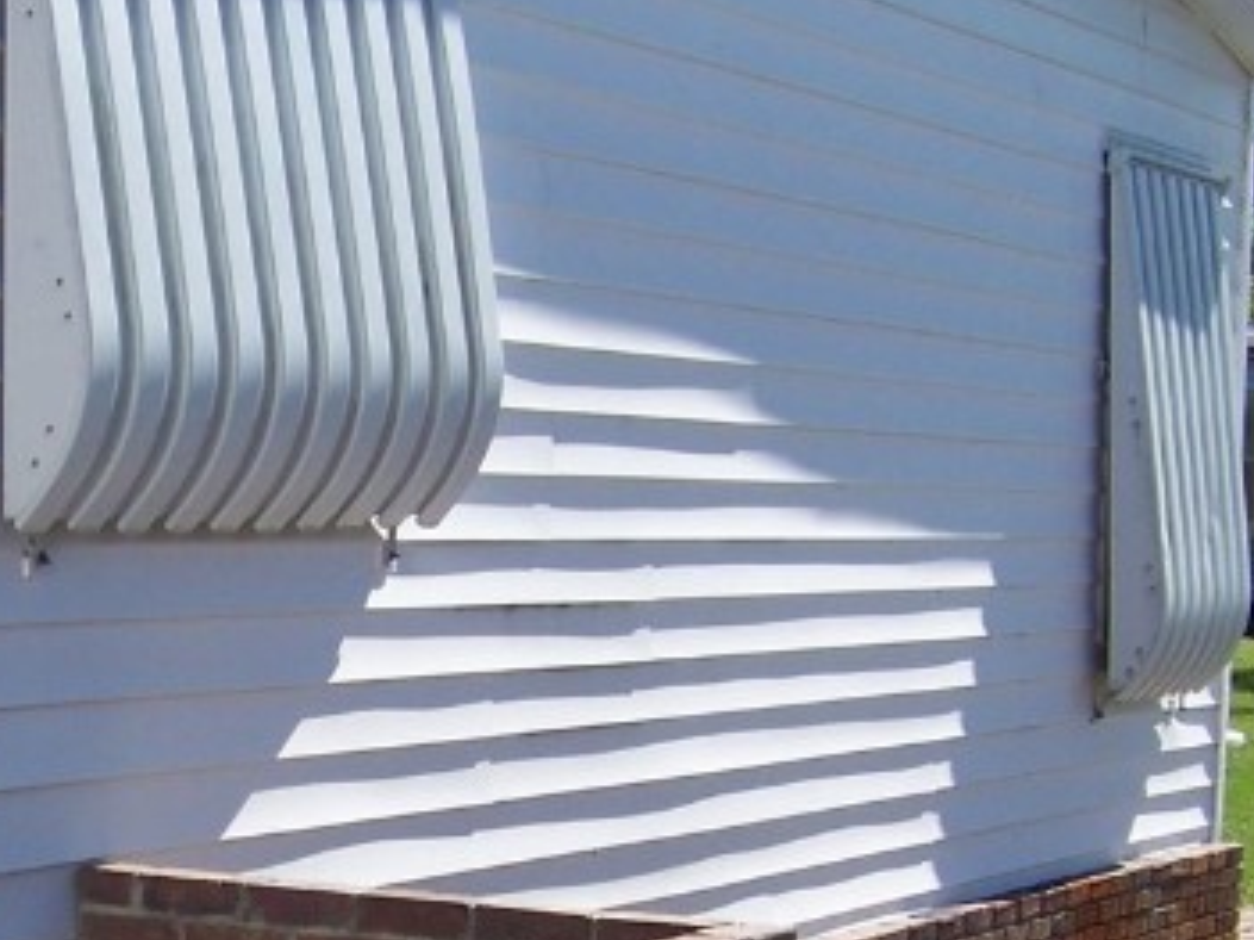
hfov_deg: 18.5
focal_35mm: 105
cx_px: 236
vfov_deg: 13.8
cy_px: 1019
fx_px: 3802
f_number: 2.8
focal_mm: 5.85
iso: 64
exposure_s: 1/1000
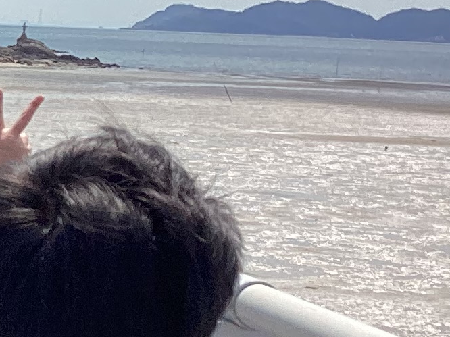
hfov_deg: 11.7
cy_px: 282
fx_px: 1975
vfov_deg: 9.7
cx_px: -437
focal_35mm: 152
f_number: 2.4
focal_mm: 3.3
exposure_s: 1/1698
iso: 25
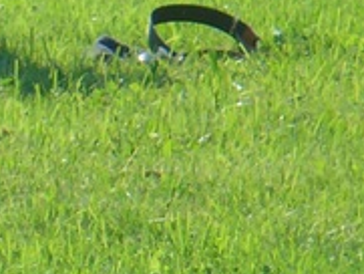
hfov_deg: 1.8
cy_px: -111
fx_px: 11438
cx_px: -434
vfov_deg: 1.4
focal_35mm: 1087
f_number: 4.4
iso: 64
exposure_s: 1/400
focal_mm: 32.5
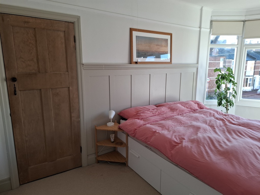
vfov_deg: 58.9
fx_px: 173
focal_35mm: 23
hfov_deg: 73.9
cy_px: 98
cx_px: 130
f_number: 1.8
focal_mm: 5.54
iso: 50
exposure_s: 1/100
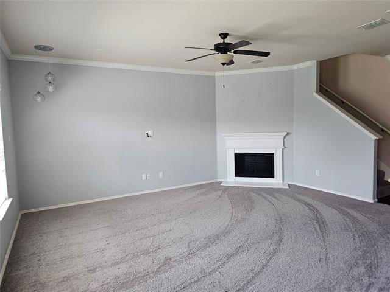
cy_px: 146
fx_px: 259
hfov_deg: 73.9
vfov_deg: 58.9
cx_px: 195
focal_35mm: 23
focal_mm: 6.3
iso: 200
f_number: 1.7
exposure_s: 1/149
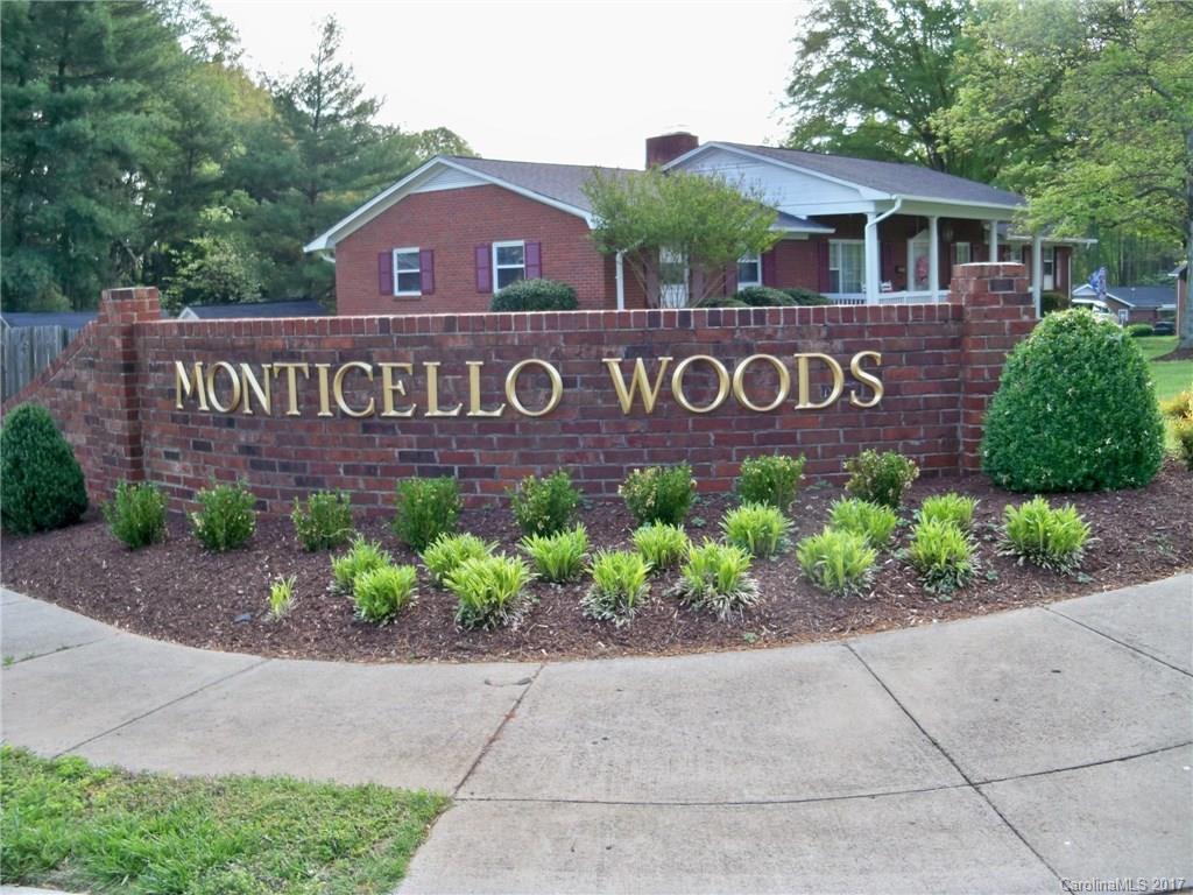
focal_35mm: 35
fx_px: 1206
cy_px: 448
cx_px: 596
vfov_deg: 40.7
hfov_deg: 52.6
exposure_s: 1/125
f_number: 3.5
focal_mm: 6.2
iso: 64
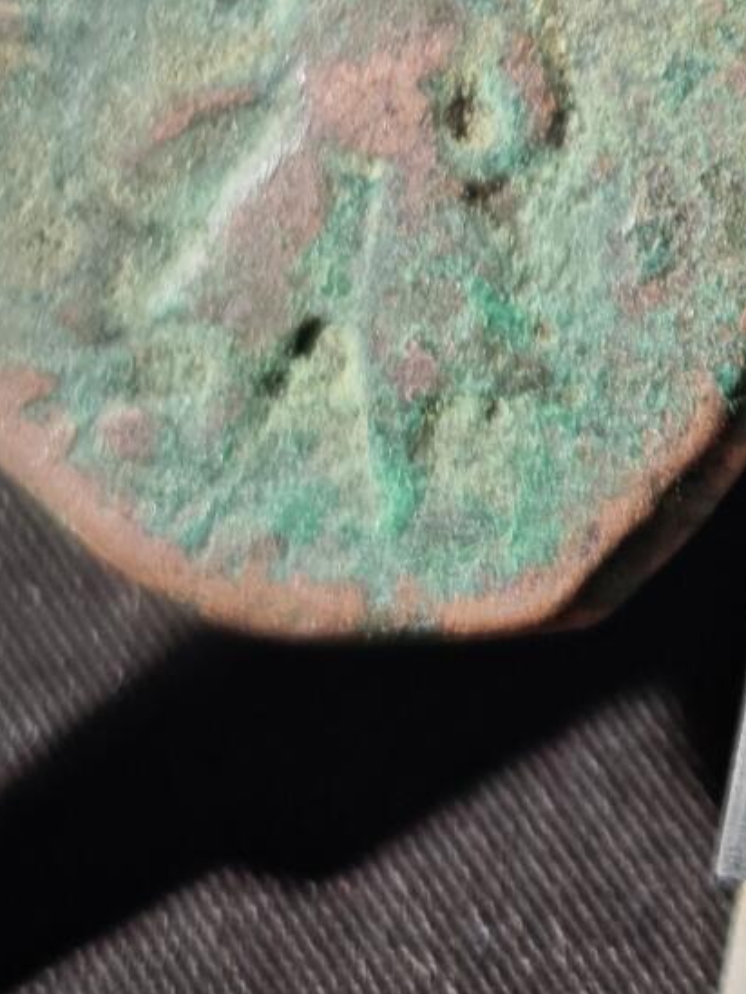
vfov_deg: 11.9
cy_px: 60
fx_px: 4711
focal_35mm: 164
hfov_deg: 8.9
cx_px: 1068
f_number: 1.63
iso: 80
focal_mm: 5.85
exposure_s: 1/97
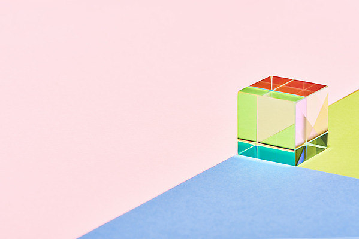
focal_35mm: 105
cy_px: 120
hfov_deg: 19.4
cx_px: 180
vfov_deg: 13.1
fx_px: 1048
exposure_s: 1/160
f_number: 18
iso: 100
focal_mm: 105
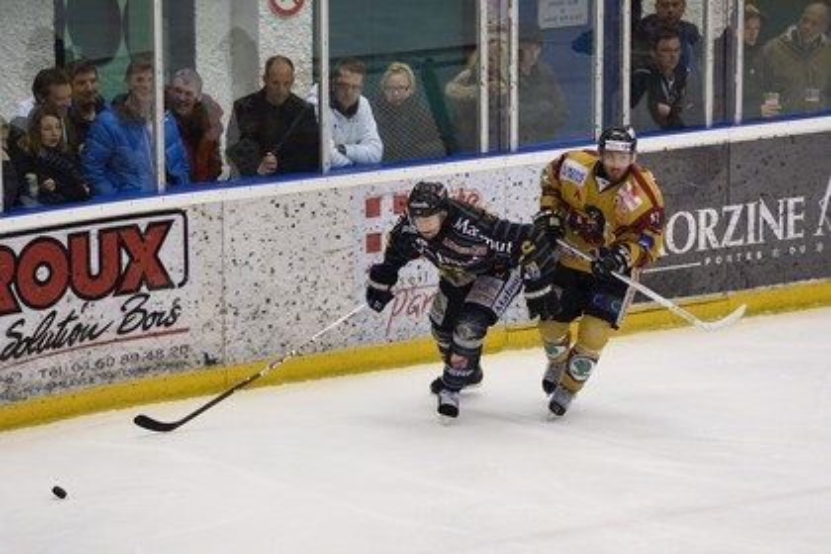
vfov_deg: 6.9
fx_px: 4616
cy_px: 277
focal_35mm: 200
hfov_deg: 10.3
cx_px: 416
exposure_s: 1/800
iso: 3200
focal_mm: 200
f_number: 5
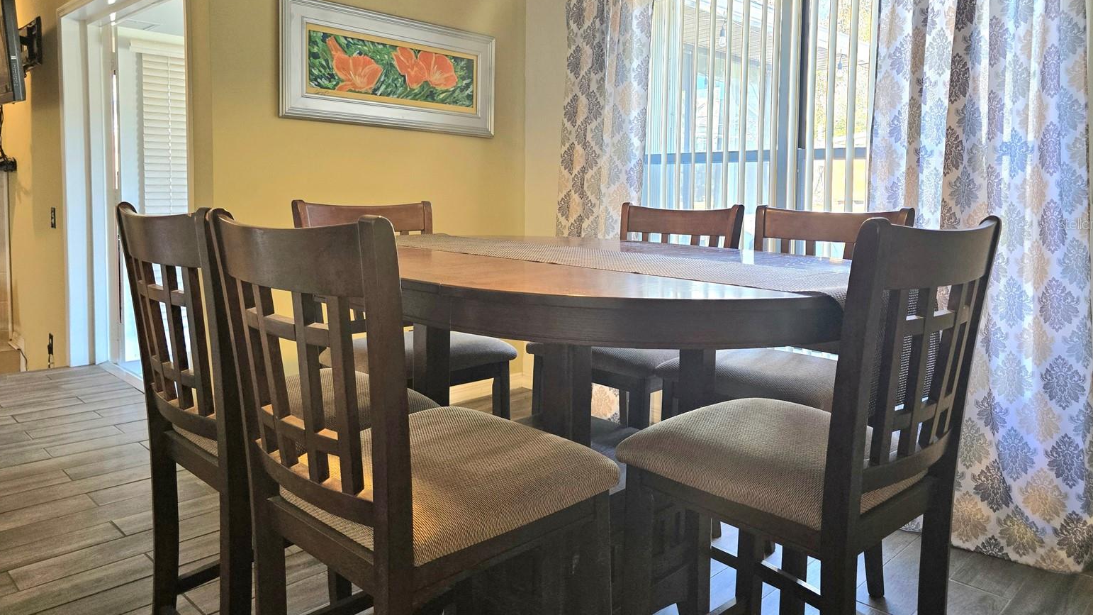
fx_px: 753
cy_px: 223
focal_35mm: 26
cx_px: 557
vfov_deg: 43.9
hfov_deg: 71.9
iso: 250
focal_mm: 6.3
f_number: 1.7
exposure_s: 1/120
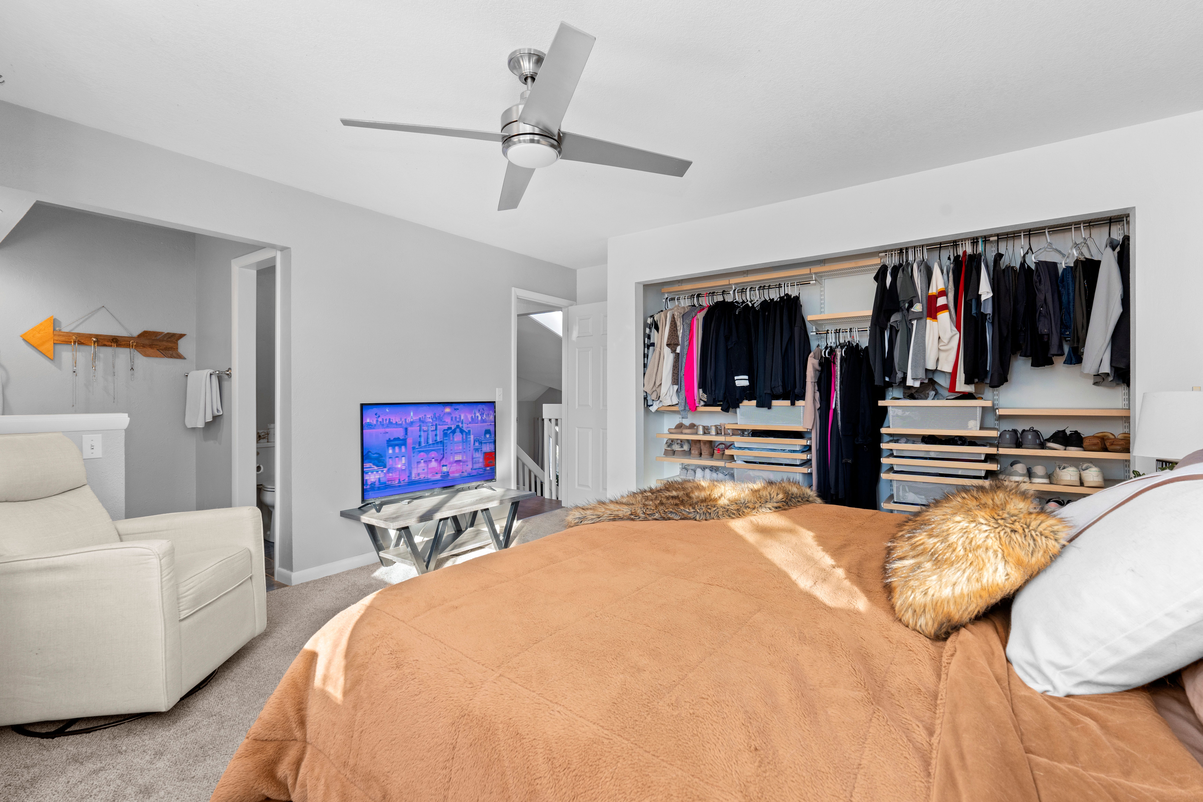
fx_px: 535
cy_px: 401
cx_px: 602
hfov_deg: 96.7
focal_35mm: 16
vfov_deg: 73.7
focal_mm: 16
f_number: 8
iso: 640
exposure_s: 1/8
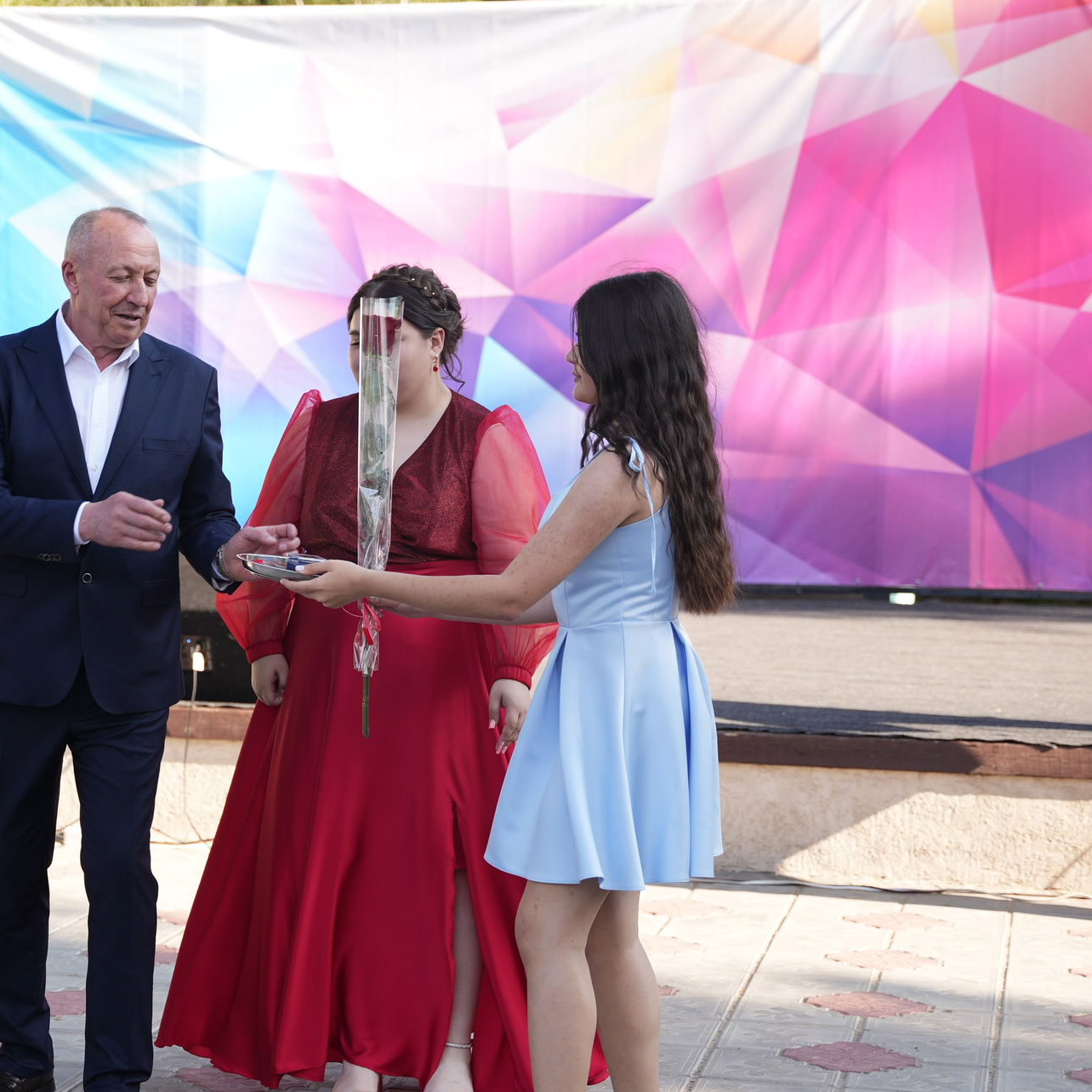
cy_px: 592
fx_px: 2993
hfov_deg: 20.6
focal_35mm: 84
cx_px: 325
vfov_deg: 20.7
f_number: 2.8
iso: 160
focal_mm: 49.5
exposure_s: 1/250
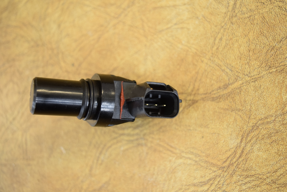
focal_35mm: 46
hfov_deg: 42.3
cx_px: 144
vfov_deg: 29.0
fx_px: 371
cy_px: 96
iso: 800
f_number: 5
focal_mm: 31
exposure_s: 1/125
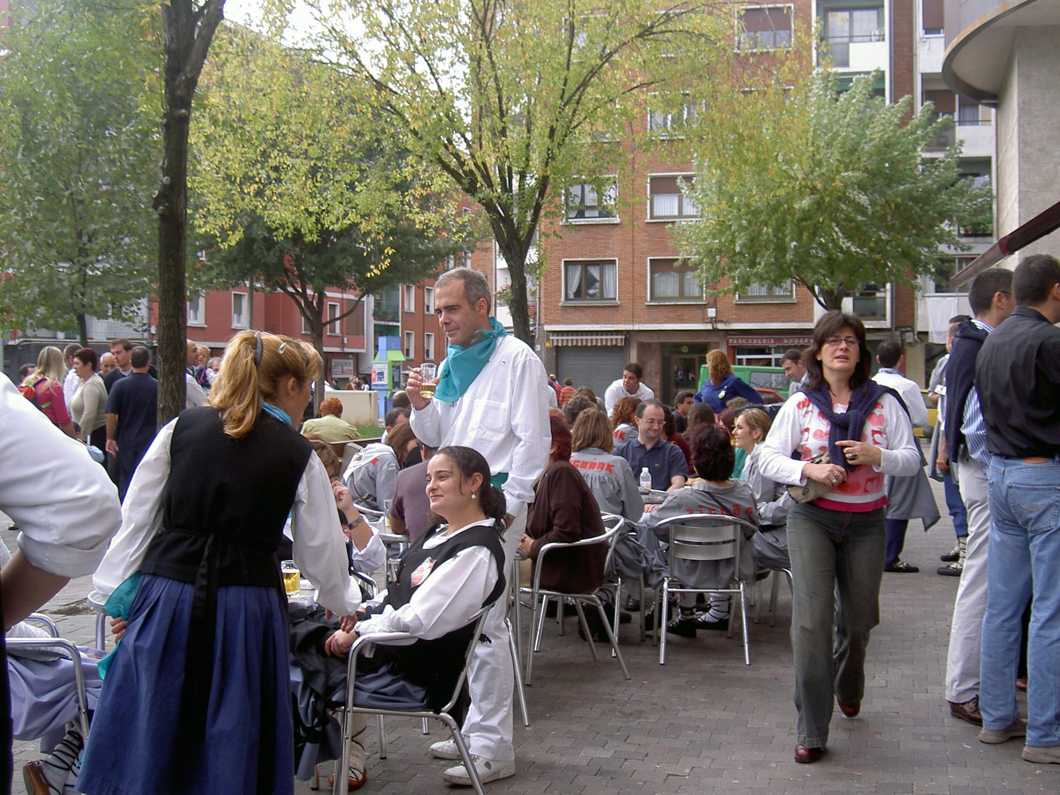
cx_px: 530
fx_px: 1347
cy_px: 398
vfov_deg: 32.9
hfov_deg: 42.9
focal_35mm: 44
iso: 100
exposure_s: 1/278
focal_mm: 9
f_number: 2.9
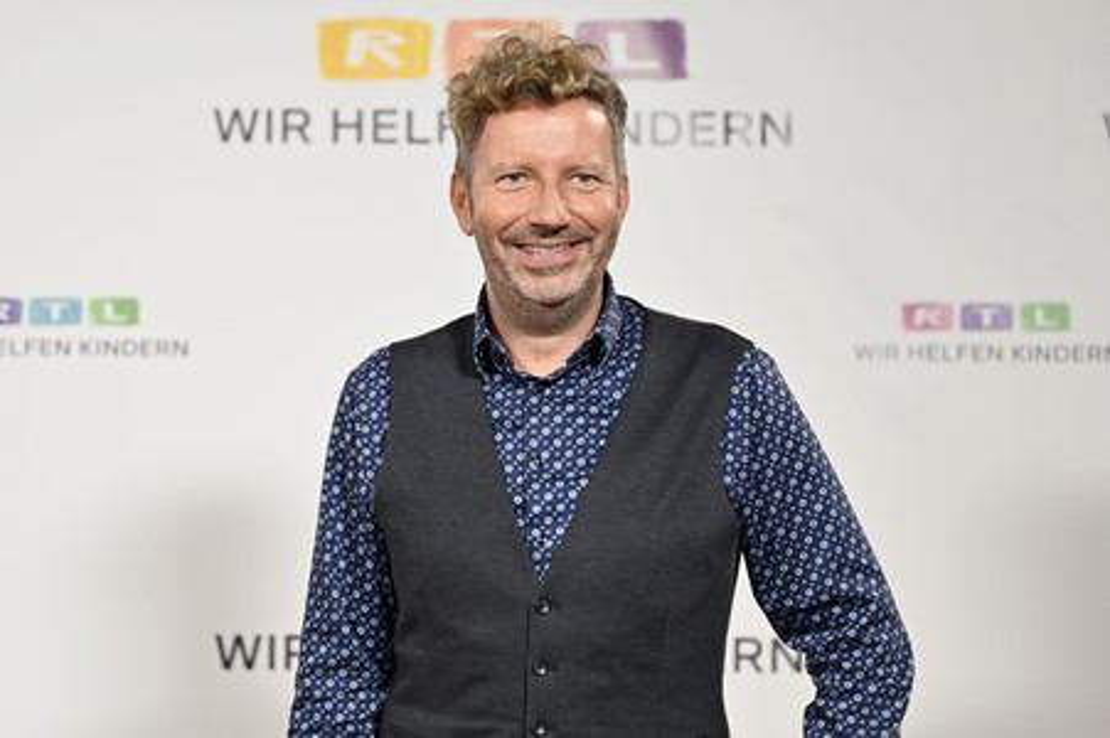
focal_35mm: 93
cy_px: 369
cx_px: 555
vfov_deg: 14.7
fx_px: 2865
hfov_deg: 21.9
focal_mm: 93
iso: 1000
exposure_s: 1/320
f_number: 2.8
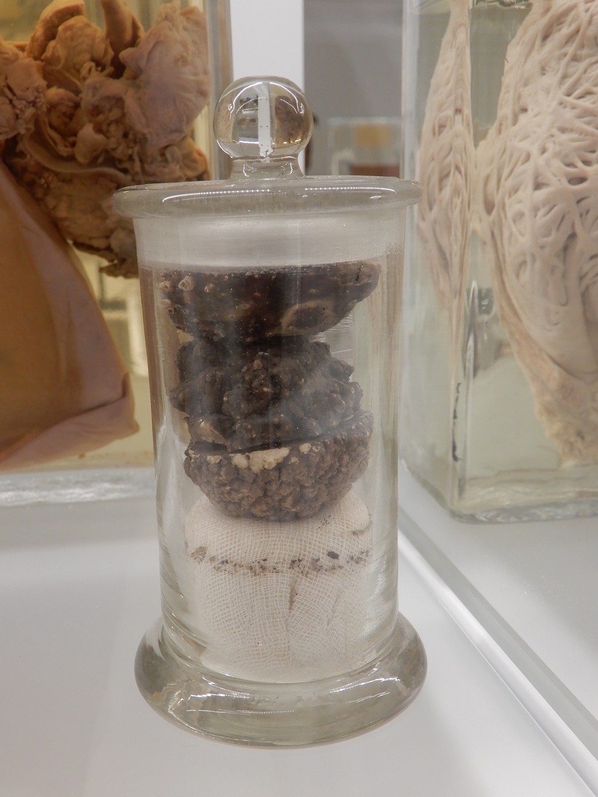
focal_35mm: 42
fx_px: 967
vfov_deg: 44.8
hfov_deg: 34.3
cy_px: 398
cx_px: 299
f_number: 4
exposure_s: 1/30
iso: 200
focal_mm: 7.5
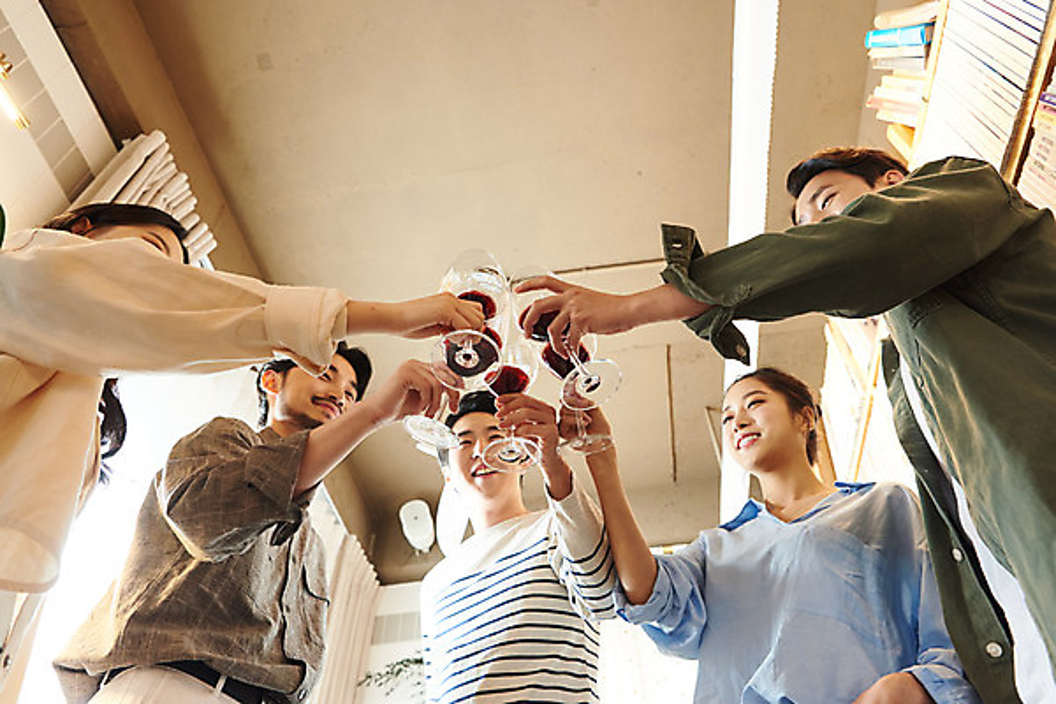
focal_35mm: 24
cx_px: 528
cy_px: 352
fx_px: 704
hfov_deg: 73.7
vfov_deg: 53.1
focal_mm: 24
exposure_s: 1/80
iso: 800
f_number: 4
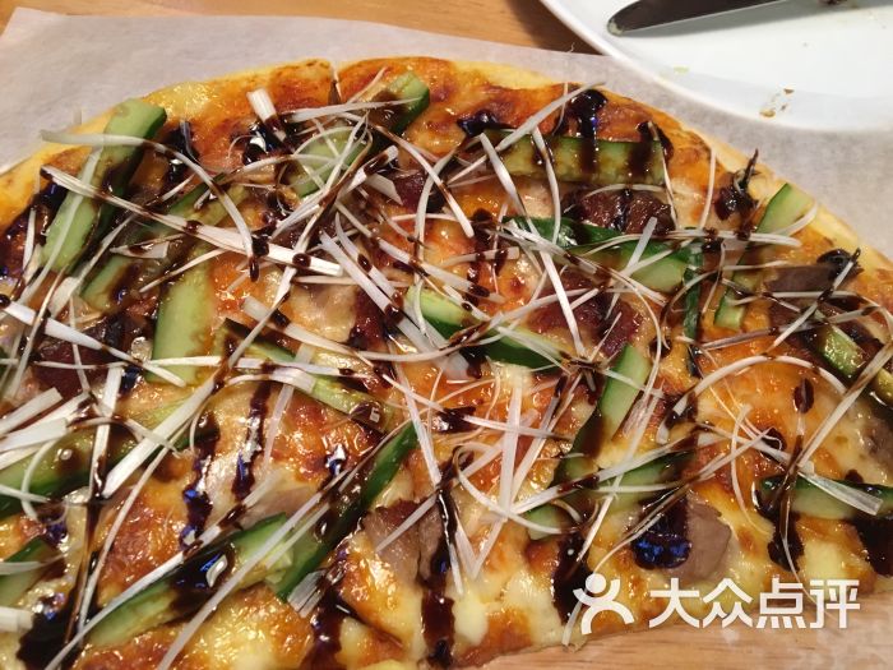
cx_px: 446
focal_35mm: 29
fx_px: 748
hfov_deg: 61.7
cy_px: 335
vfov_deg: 48.2
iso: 200
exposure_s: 1/20
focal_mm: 4.15
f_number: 2.2
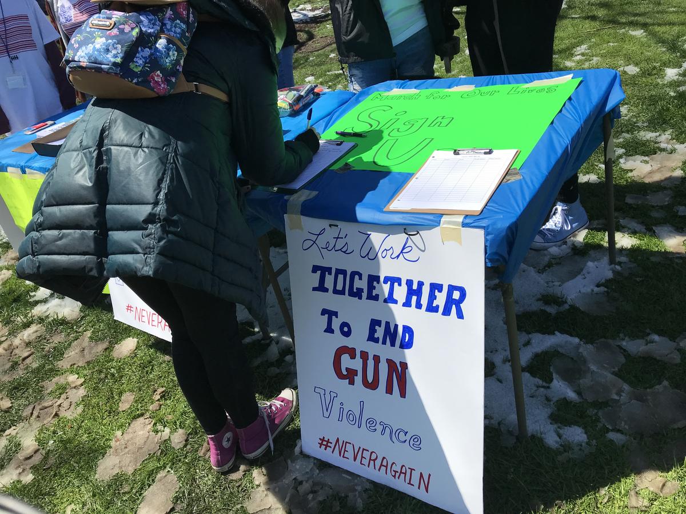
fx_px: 555
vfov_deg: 49.7
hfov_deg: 63.4
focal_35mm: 28
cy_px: 257
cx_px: 343
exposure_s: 1/3096
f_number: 1.8
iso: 20
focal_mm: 3.99
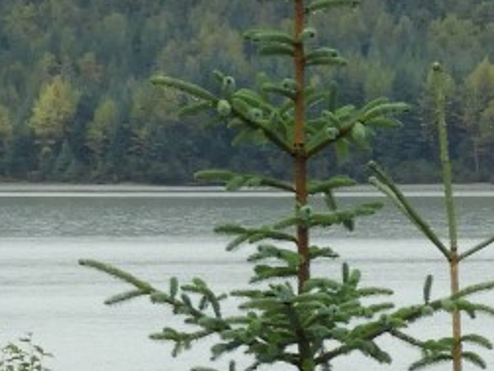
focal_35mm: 713
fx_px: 10175
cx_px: 1266
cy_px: 308
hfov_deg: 2.8
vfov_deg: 2.1
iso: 100
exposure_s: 1/200
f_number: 5
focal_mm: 22.4
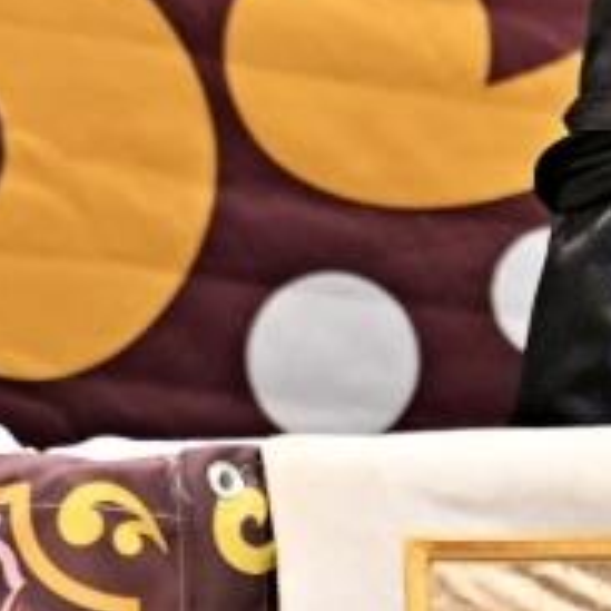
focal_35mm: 1357
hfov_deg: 1.3
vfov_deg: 1.3
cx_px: 1589
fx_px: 27099
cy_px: -511
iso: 500
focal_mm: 190
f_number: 2.8
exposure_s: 1/400
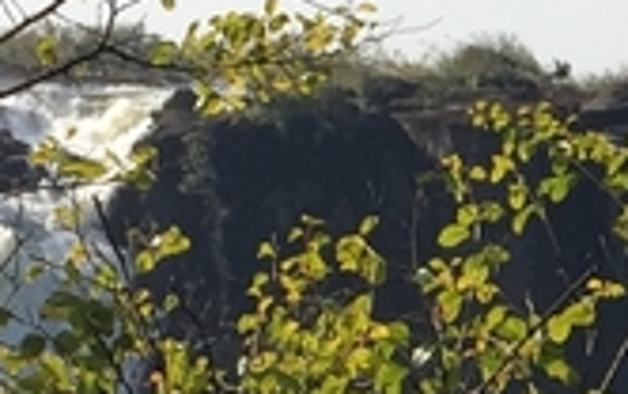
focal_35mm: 237
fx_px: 4059
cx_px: 1445
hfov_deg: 8.2
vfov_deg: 5.4
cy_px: 830
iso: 32
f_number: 2.2
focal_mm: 4.15
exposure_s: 1/1236
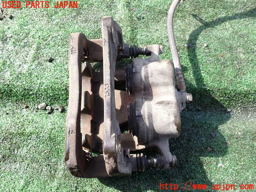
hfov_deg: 60.0
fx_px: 222
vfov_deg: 46.8
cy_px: 96
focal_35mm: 30
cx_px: 128
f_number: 3.2
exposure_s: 1/200
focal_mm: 5.4
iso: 100
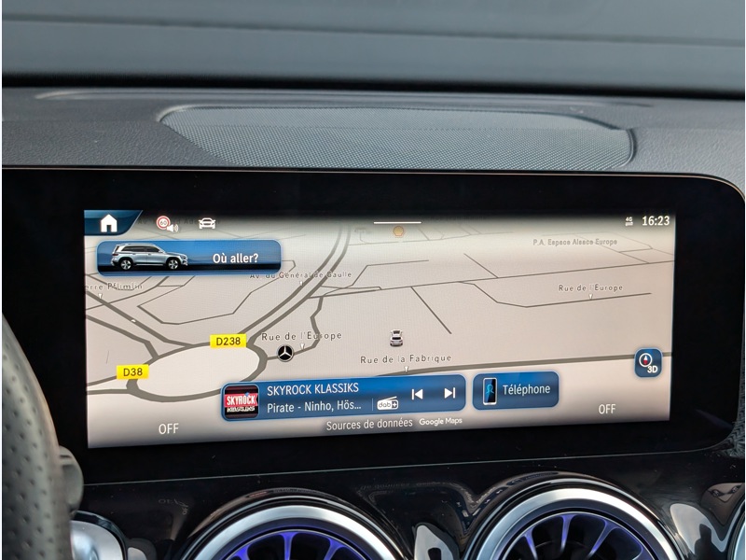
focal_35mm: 49
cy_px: 280
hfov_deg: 38.9
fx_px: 1056
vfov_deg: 29.7
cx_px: 373
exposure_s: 1/60
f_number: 1.68
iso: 105
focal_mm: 6.9
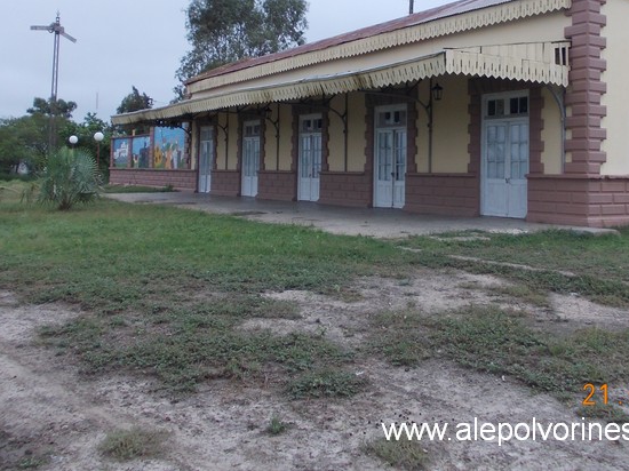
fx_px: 708
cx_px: 345
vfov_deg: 36.3
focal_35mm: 39
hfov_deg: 47.8
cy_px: 144
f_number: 5.4
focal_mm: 4
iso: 80
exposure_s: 1/250
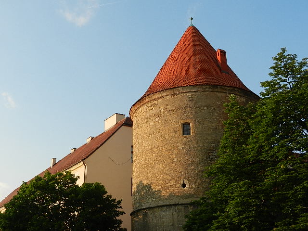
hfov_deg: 42.1
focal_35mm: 45
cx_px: 154
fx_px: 400
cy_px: 116
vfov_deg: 32.2
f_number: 4.2
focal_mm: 8.2
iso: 160
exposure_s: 1/500
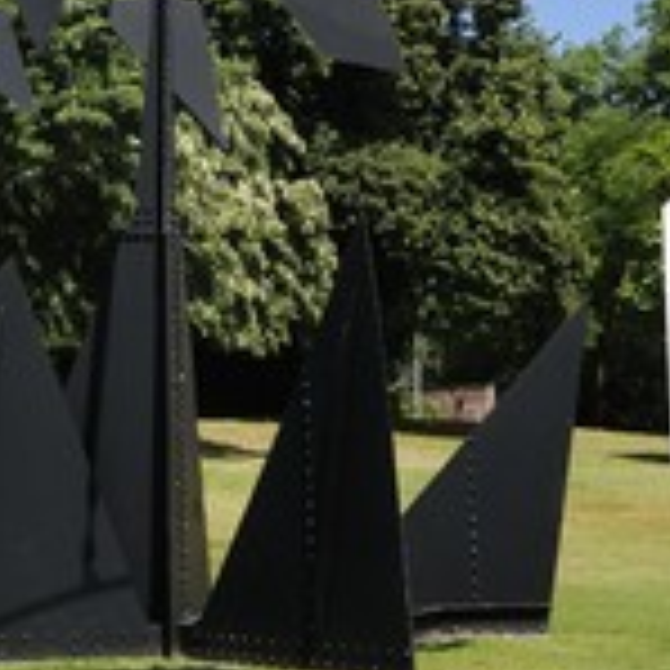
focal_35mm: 115
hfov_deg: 15.1
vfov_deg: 15.1
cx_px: 216
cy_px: 180
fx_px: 2518
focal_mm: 48
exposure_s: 1/160
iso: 200
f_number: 14
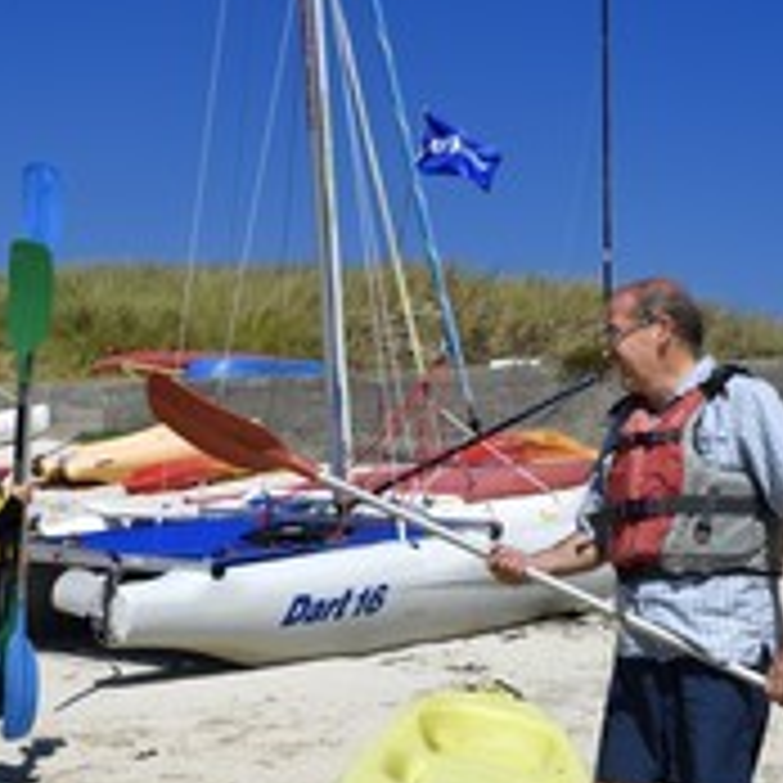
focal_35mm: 78
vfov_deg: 22.2
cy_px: 468
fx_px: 1996
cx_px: 99
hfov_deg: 21.8
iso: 200
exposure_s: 1/160
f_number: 22
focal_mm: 38
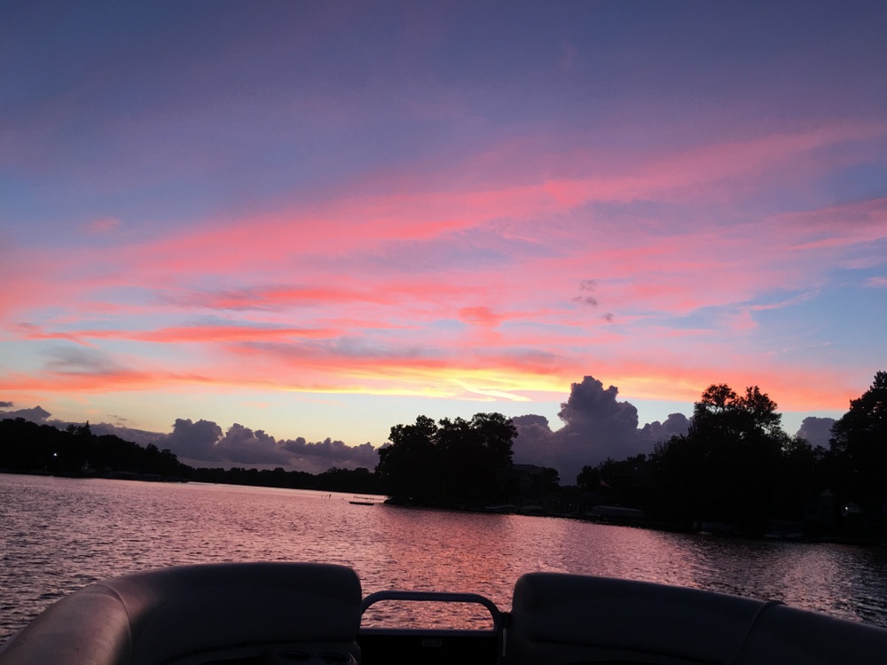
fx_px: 743
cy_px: 332
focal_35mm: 29
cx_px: 444
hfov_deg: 61.7
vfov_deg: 48.2
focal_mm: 4.15
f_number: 2.2
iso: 25
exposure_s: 1/30
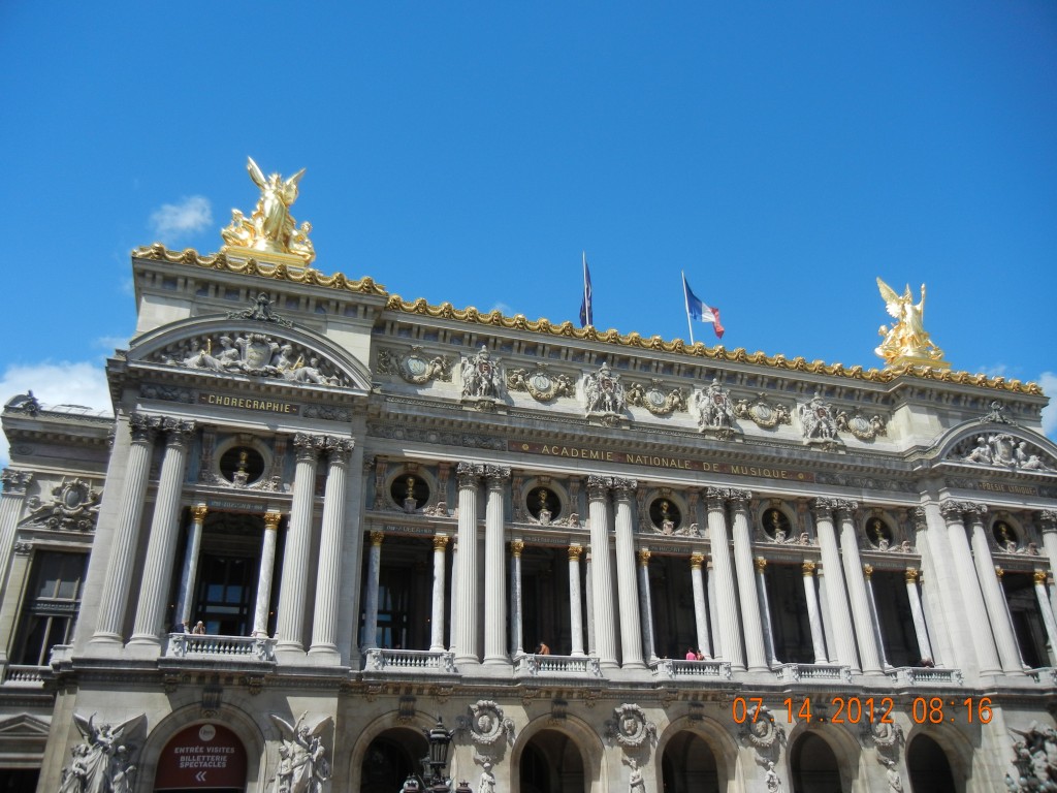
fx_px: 916
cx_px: 528
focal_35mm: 30
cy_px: 396
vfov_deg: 46.8
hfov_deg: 60.0
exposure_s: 1/416
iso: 160
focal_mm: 5.4
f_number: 7
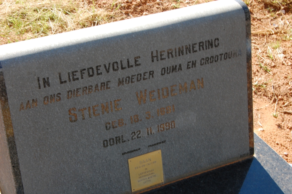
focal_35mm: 82
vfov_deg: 16.5
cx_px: 146
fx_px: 669
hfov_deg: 24.6
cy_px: 97
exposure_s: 1/30
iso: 400
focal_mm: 55
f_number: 22
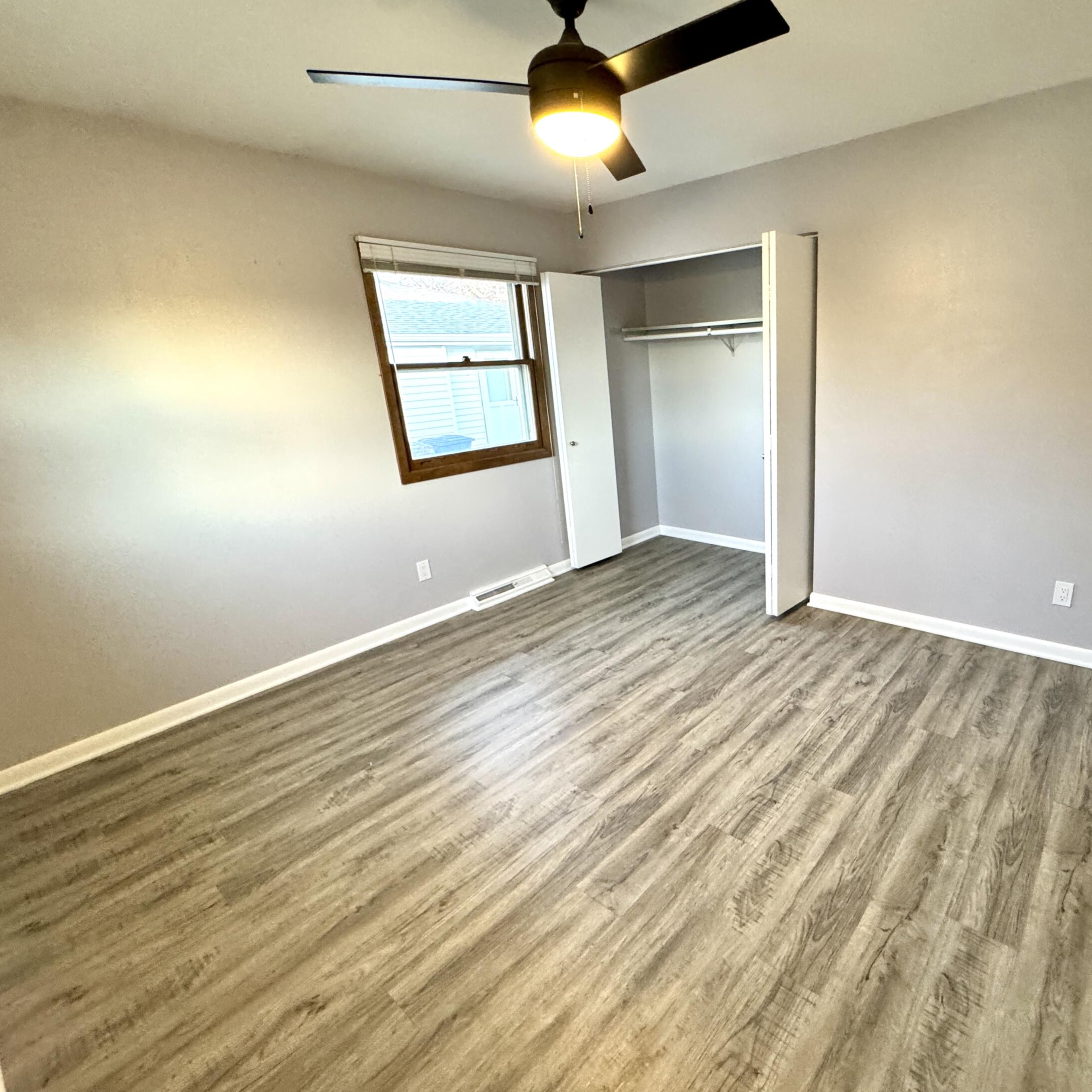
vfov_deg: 84.0
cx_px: 690
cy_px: 544
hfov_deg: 82.2
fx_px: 607
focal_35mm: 17
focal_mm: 2.22
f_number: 2.2
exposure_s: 1/60
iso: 400
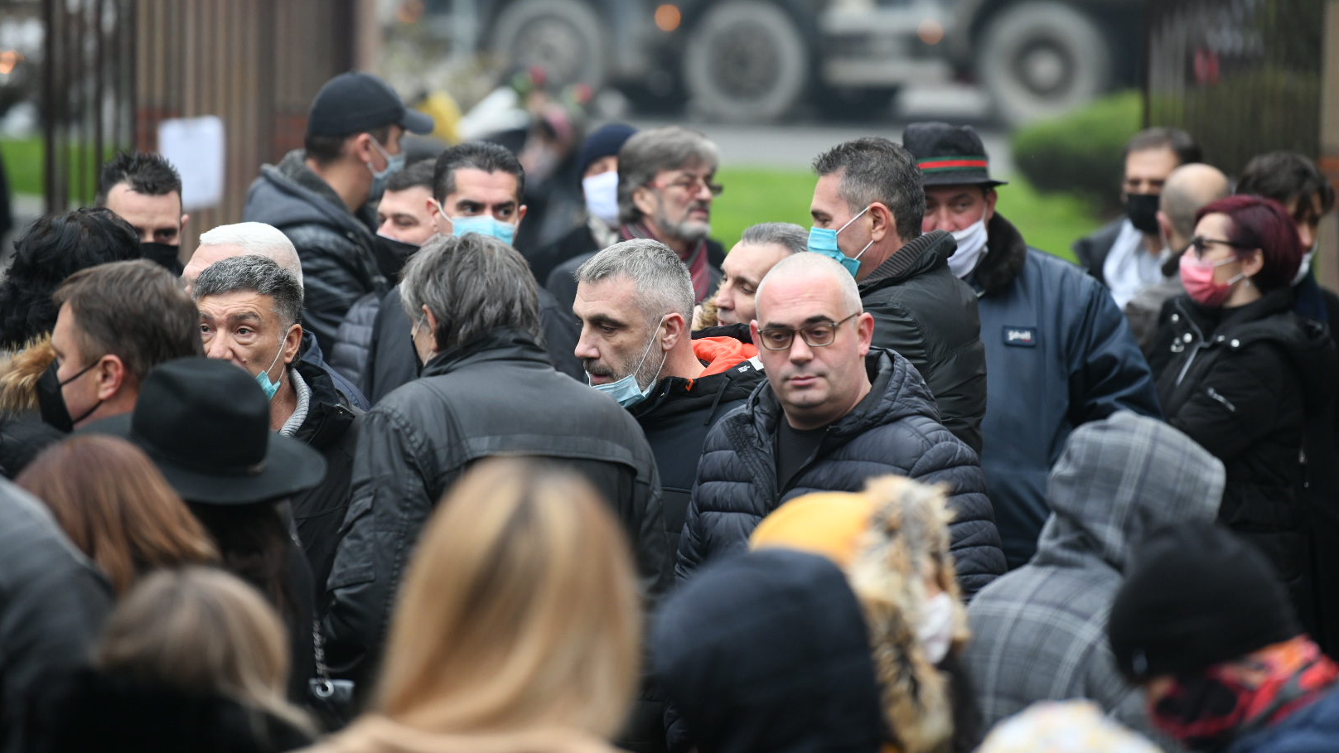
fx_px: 7456
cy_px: 324
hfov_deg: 10.3
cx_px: 669
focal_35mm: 210
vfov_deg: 5.8
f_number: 3.5
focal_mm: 200
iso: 1250
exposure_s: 1/500
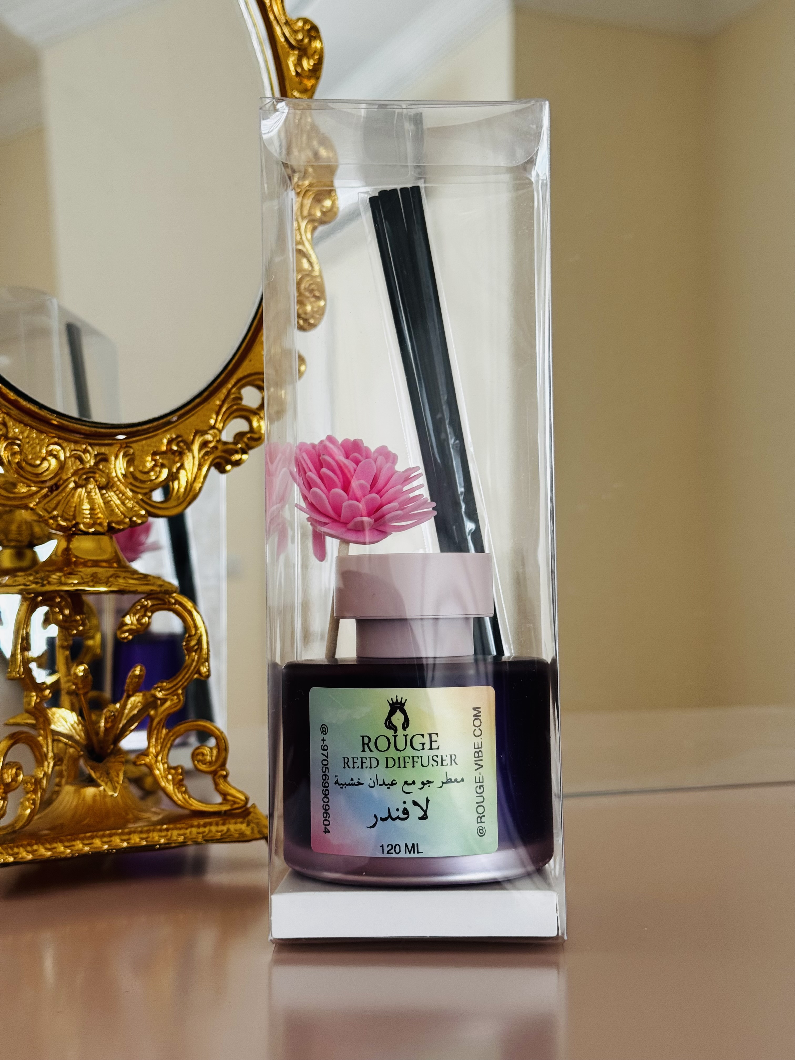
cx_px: 398
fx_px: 1470
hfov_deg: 30.3
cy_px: 530
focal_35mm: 48
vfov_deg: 39.7
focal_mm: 6.76
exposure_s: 1/121
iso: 80
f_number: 1.78
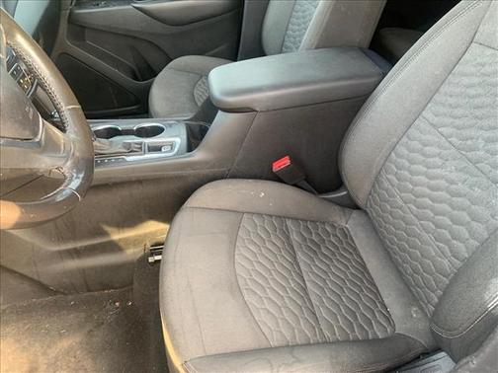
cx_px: 249
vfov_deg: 53.1
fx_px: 374
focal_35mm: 26
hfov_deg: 67.3
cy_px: 186
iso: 125
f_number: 1.8
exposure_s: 1/60
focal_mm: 4.25
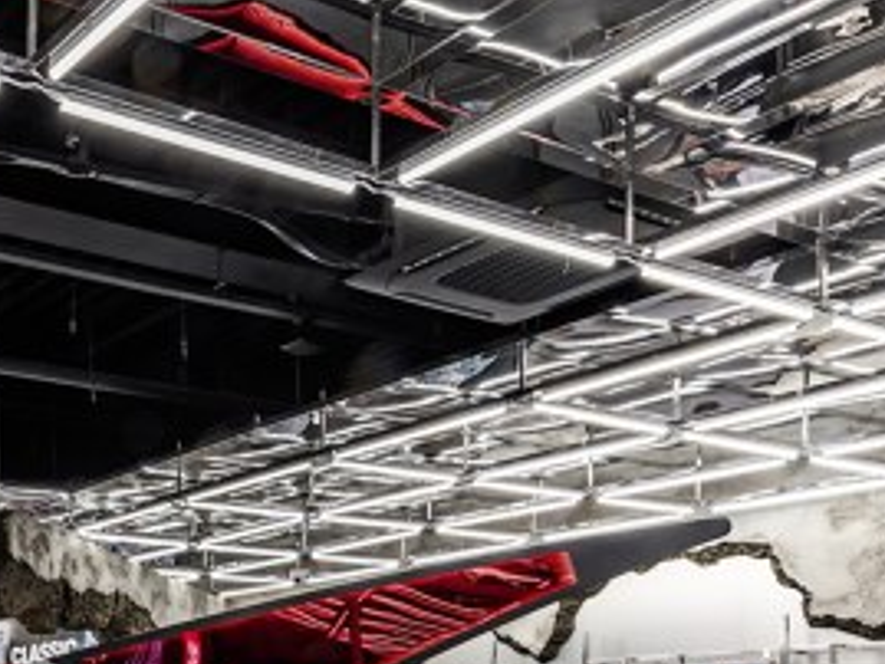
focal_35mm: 45
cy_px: 751
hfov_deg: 34.6
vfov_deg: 28.8
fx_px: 1151
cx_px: -148
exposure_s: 1/5
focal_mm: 14
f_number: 11
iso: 100
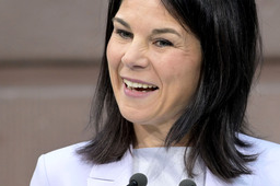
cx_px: 184
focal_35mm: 880
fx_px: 6836
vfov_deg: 1.6
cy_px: 94
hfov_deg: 2.3
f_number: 7.1
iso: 5000
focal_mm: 500
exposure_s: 1/500
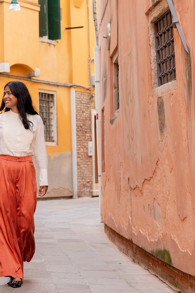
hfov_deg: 12.6
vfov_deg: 19.0
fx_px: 871
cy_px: 89
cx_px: -11
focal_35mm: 107
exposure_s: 1/250
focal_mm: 50
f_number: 3.5
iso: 400
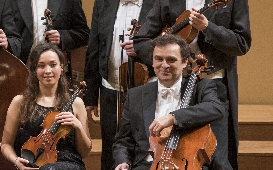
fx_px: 2351
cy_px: 79
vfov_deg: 4.2
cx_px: -28
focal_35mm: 316
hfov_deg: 6.6
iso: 2000
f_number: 4
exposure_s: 1/200
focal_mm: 125
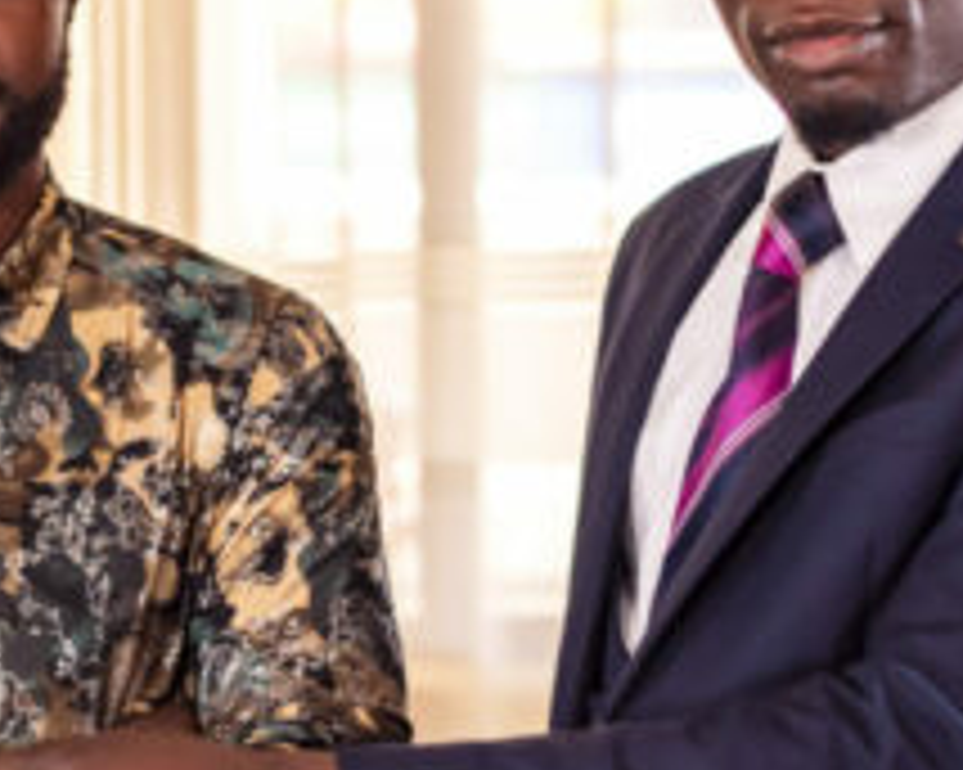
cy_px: 277
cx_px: -234
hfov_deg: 12.3
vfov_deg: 10.1
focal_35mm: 153
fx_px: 4359
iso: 800
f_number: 2.5
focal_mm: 50
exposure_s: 1/320
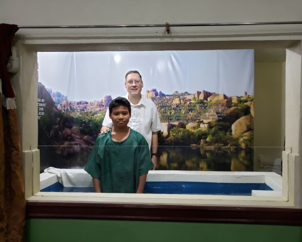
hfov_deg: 62.1
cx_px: 166
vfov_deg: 51.5
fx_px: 250
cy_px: 123
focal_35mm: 28
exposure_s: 1/60
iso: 250
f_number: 1.5
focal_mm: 4.3
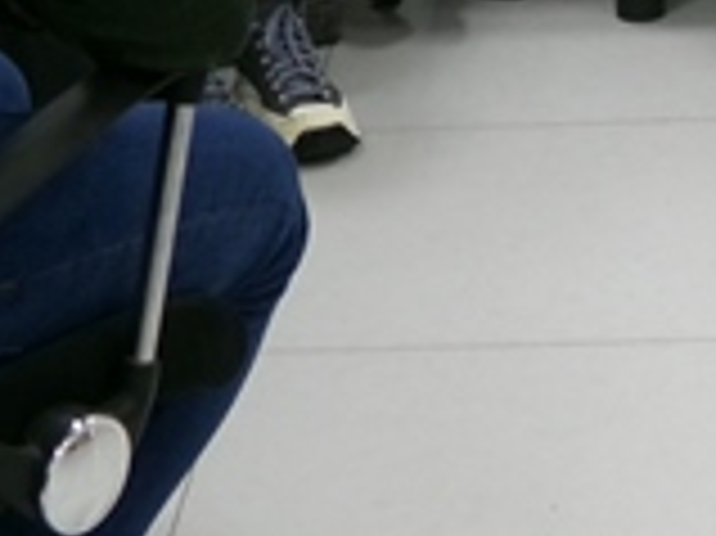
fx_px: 3080
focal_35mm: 149
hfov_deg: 12.9
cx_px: 887
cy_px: -509
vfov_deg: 9.4
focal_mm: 6.6
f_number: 4
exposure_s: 1/20
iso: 200
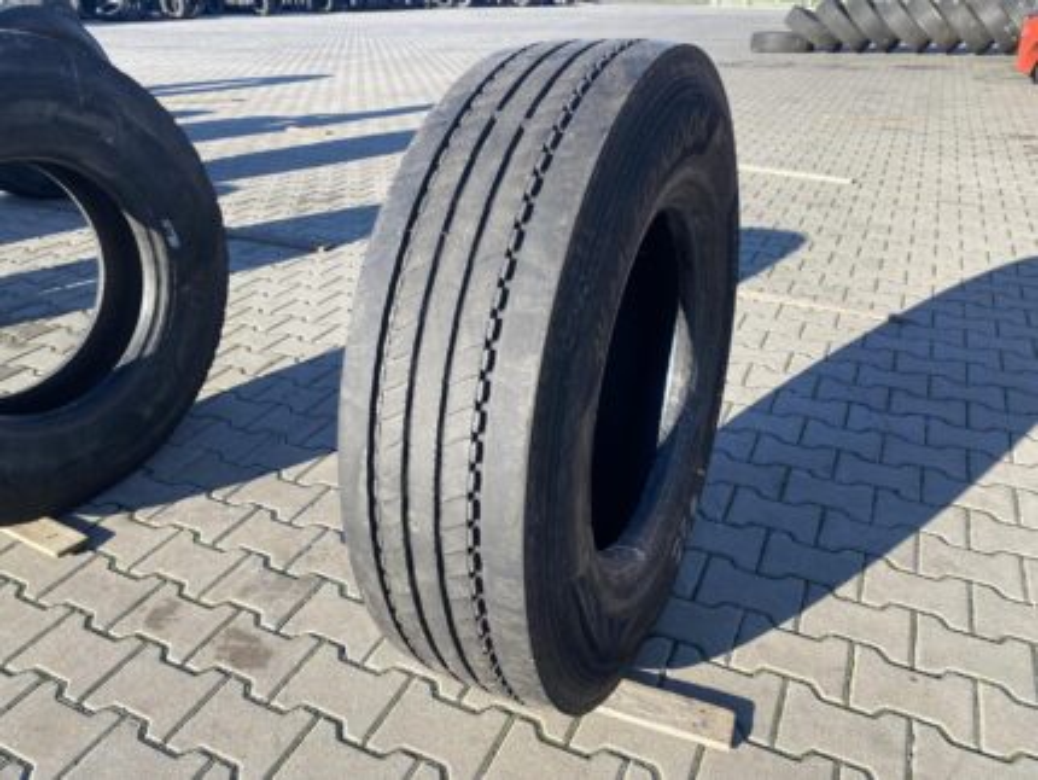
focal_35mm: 26
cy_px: 390
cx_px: 519
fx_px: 780
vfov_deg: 53.1
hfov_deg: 67.3
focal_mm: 4.25
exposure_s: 1/724
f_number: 1.8
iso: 32
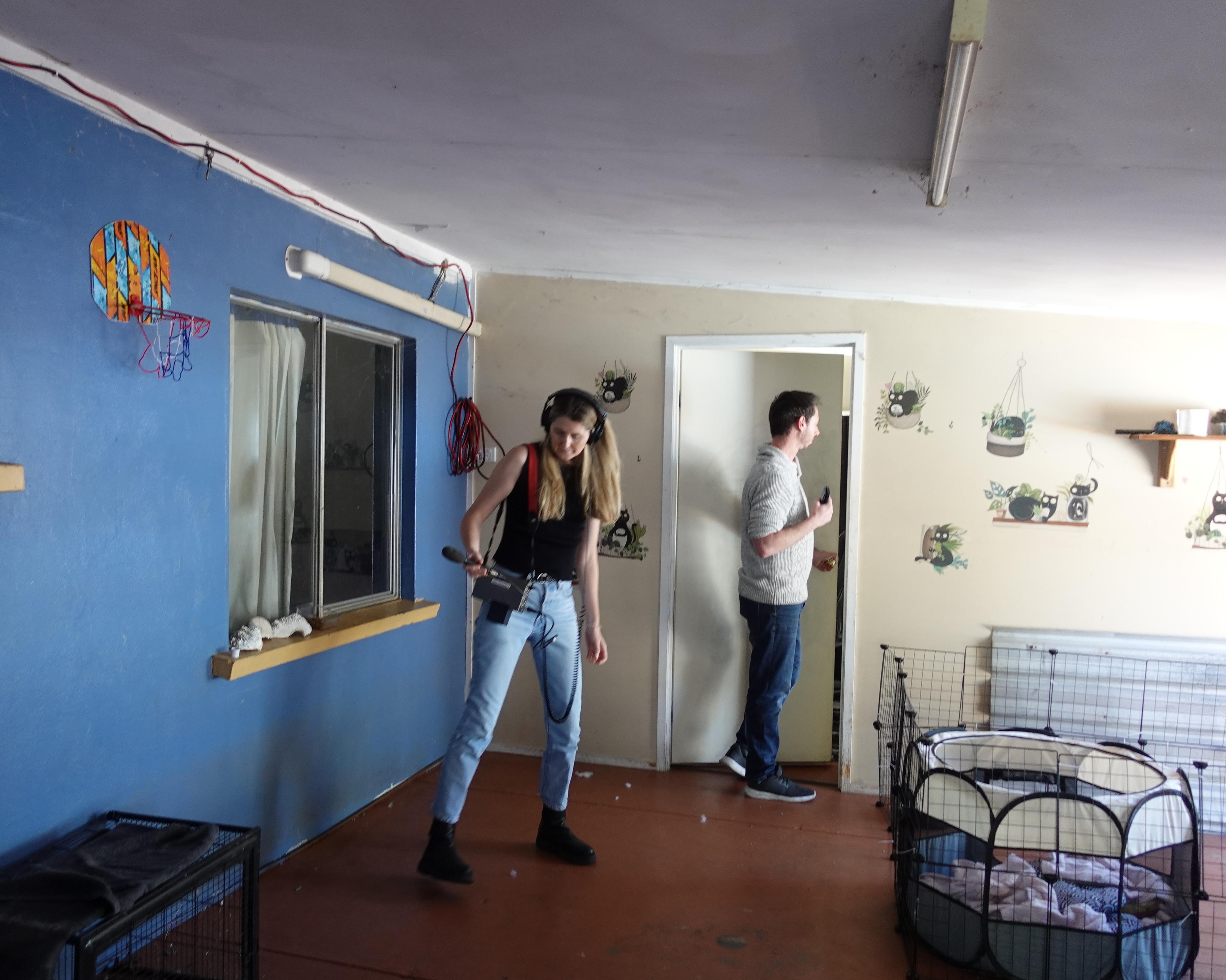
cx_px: 512
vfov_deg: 48.5
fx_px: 1089
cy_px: 515
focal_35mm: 30
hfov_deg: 58.5
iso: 400
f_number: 1.8
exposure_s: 1/60
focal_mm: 8.8
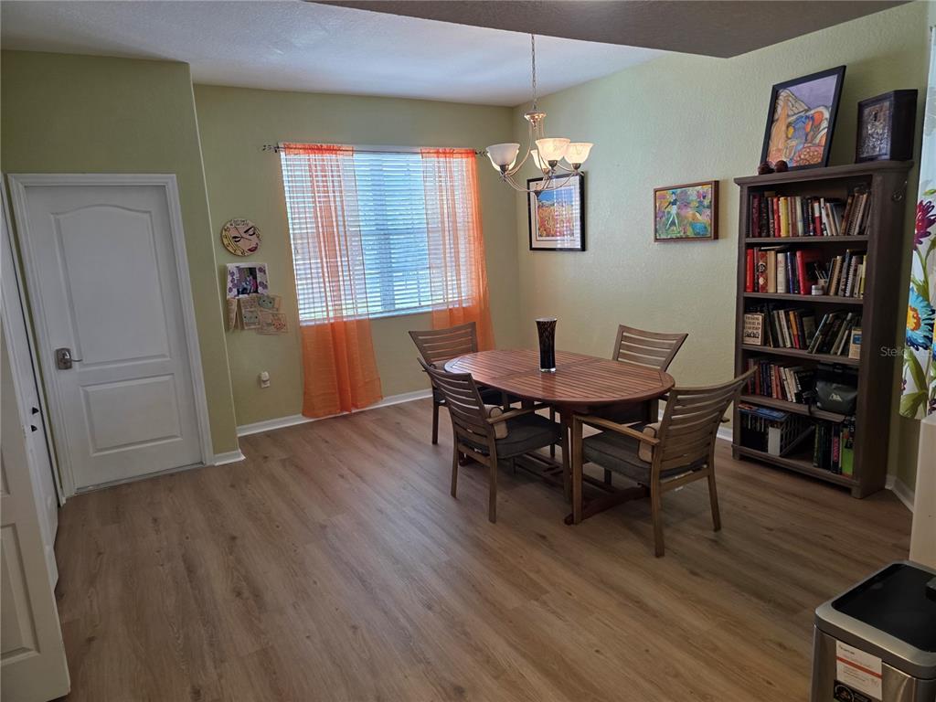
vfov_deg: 58.9
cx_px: 468
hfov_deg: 73.9
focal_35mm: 23
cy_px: 351
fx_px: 622
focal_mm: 6.3
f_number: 1.7
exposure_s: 1/120
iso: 125
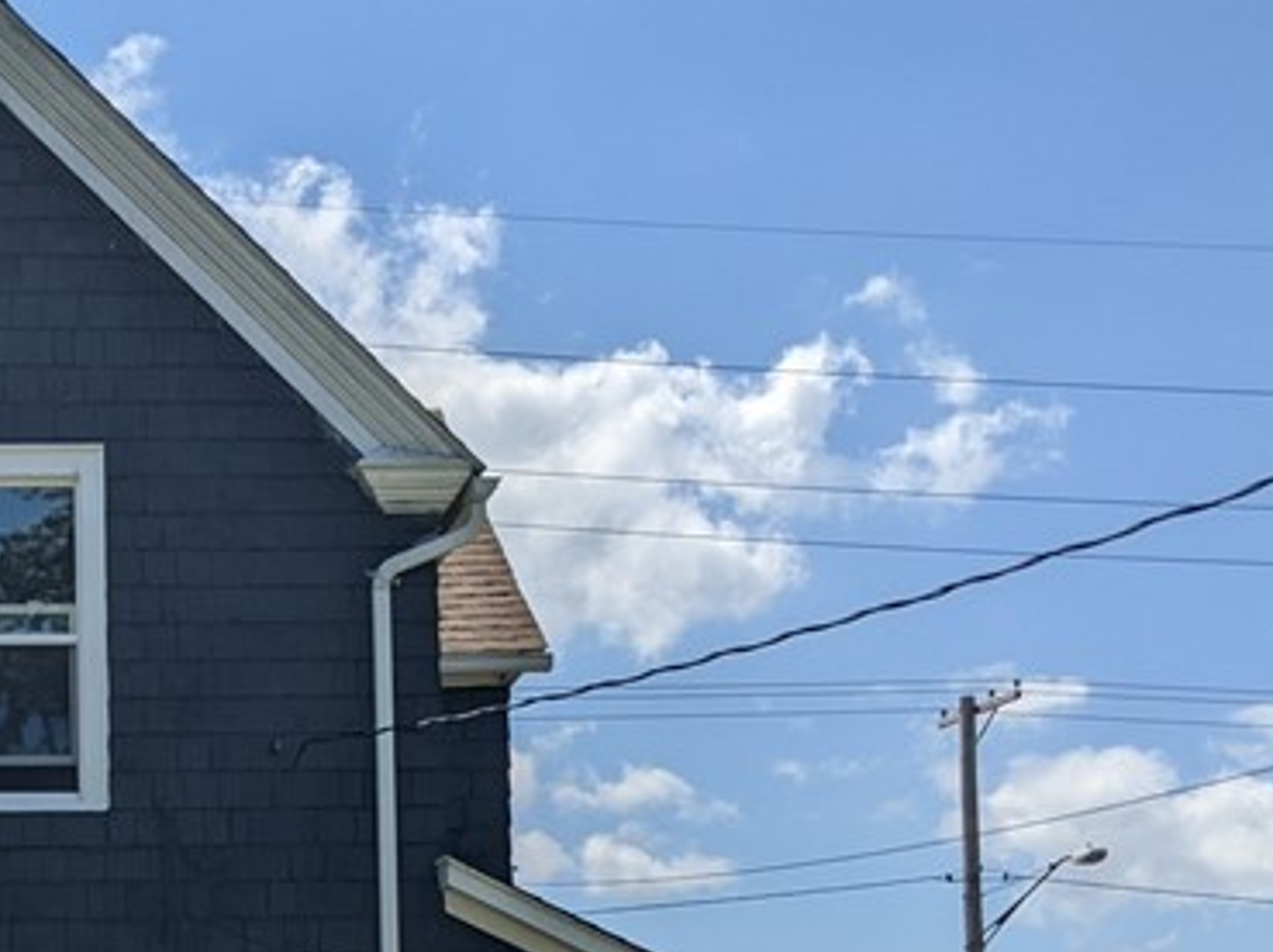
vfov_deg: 18.6
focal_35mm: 75
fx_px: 2755
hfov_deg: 24.9
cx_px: 21
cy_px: 1131
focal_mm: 4.38
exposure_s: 1/5882
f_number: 1.73
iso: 51
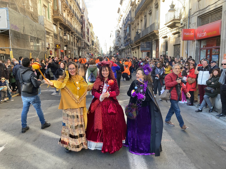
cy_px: 84
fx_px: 183
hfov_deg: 63.4
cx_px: 113
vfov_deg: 49.7
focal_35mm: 28
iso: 20
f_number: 1.8
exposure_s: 1/120
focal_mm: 3.99
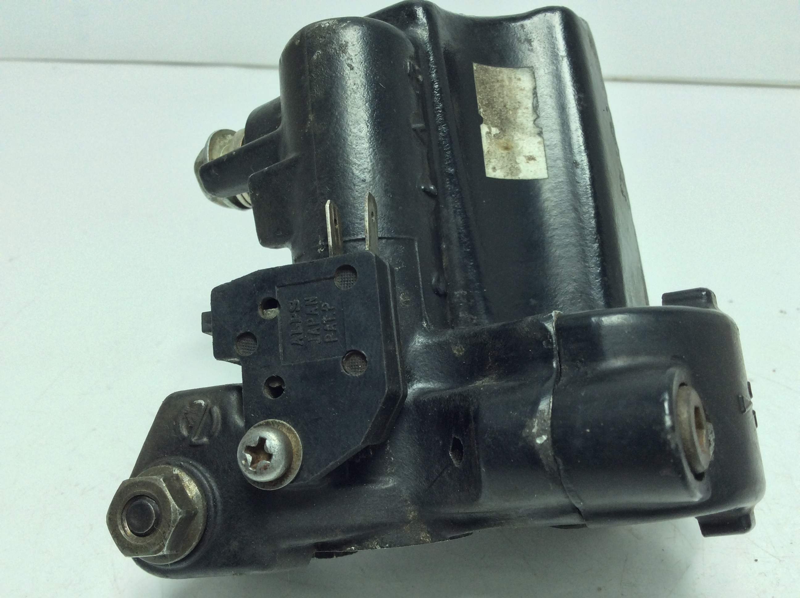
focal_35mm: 32
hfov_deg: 56.9
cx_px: 400
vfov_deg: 44.1
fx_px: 738
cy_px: 299
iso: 32
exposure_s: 1/243
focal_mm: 3.3
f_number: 2.4
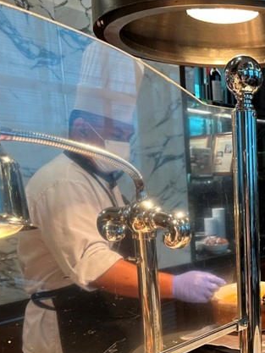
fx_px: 469
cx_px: 285
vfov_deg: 40.4
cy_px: 251
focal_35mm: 46
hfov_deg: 28.8
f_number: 1.78
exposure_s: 1/100
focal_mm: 6.86
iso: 160
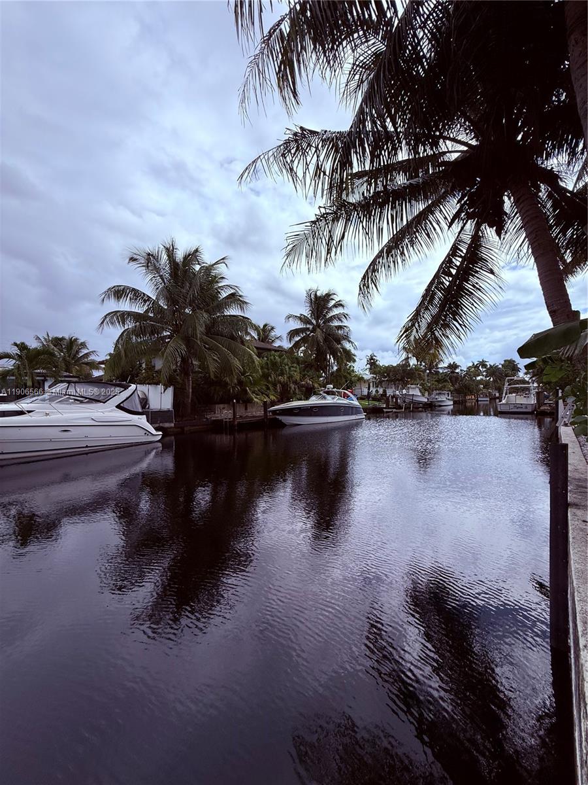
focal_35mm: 14
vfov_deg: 102.1
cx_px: 294
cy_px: 392
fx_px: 317
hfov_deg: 85.7
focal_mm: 2.22
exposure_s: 1/3891
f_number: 2.2
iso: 50
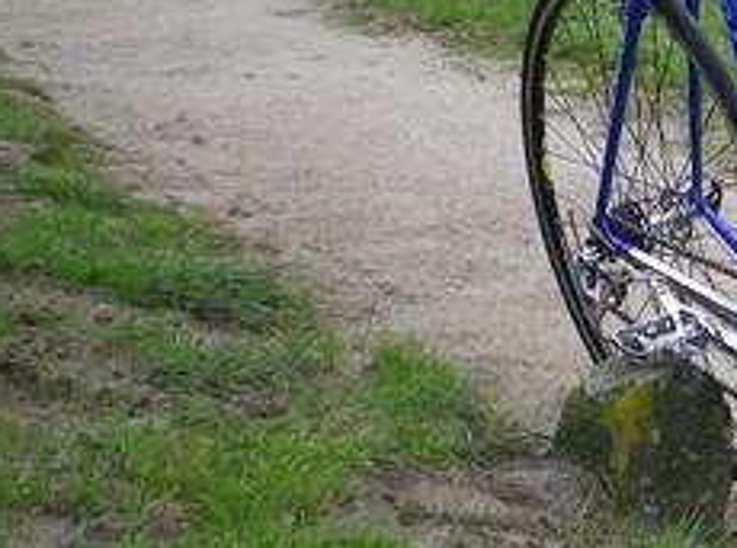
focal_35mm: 67
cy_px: 236
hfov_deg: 27.2
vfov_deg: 21.8
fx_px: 1422
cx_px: 763
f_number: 3.5
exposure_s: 1/125
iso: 80
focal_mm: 5.05
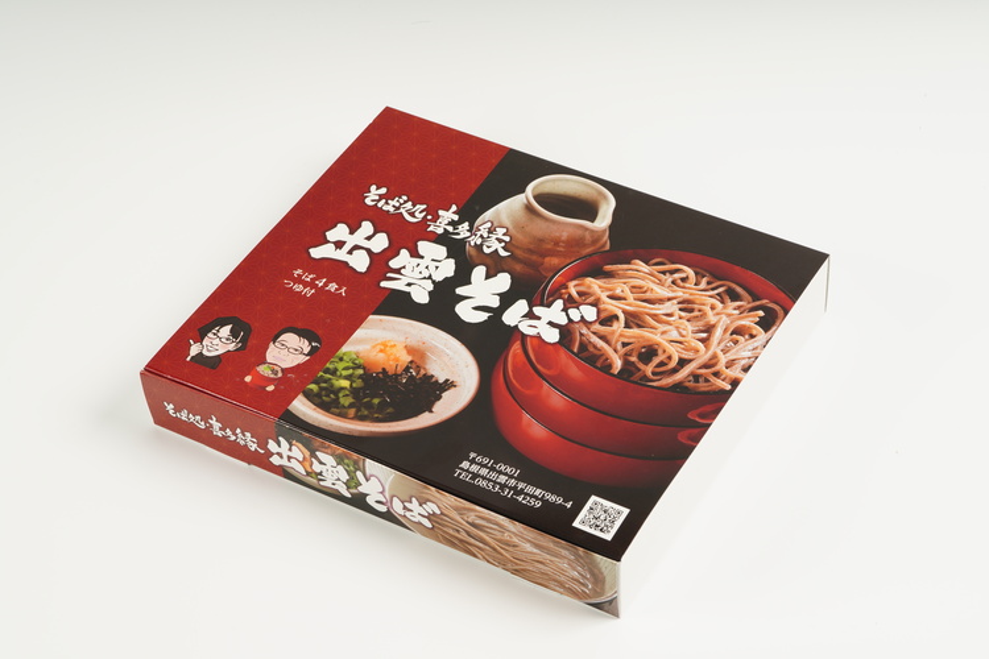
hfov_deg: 25.7
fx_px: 2170
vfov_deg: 17.3
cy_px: 330
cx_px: 494
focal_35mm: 79
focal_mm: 79
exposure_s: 1/160
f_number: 16
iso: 160
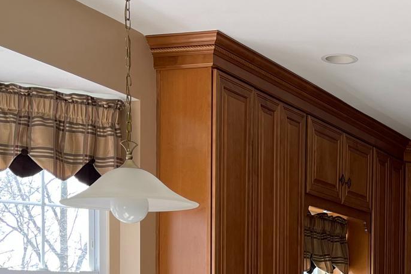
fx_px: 925
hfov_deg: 23.6
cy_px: 380
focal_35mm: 81
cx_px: 442
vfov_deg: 15.8
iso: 50
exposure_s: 1/121
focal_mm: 5.1
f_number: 1.6
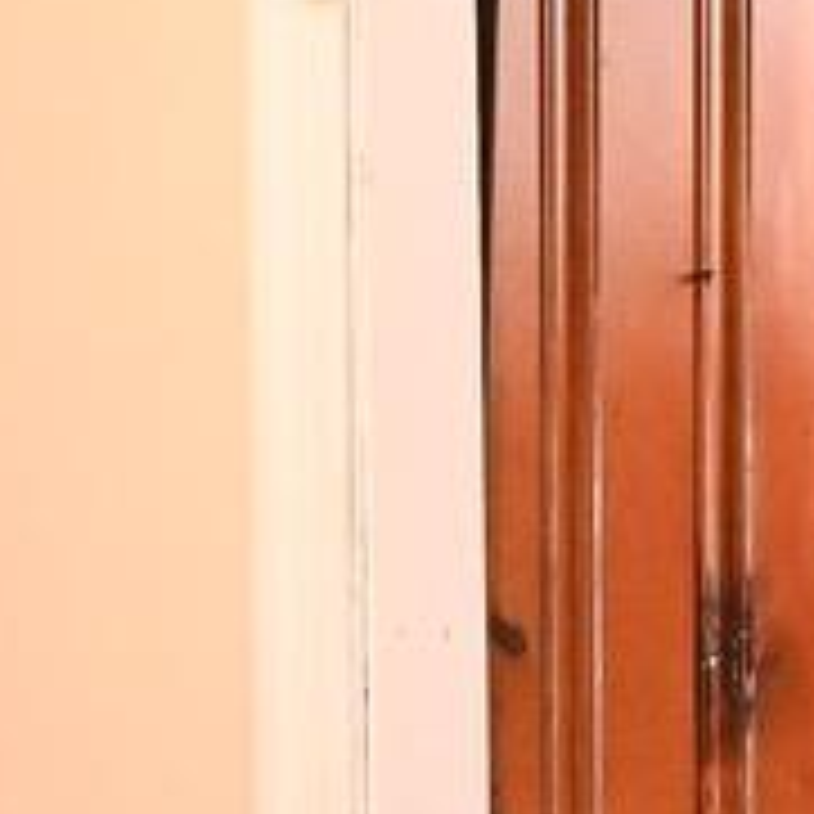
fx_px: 6119
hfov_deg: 7.4
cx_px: 1313
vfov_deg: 7.3
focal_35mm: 230
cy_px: 1664
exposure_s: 1/200
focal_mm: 24
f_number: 4.5
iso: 6400
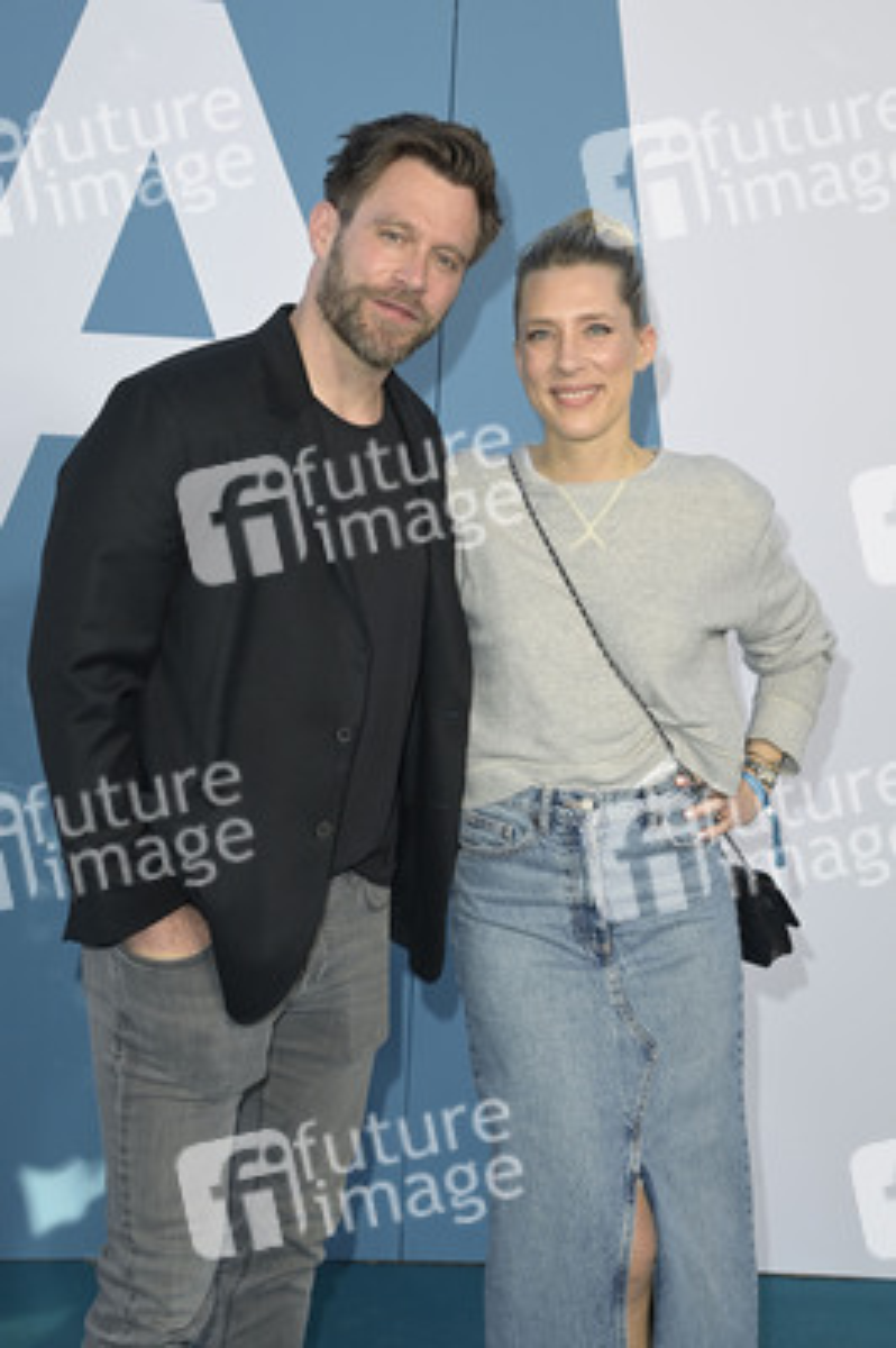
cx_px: 448
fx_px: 1795
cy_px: 674
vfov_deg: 41.1
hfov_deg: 28.0
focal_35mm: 48
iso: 500
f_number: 6.3
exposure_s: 1/250
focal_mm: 48
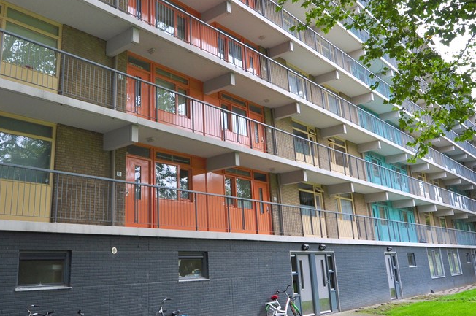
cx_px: 201
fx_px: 436
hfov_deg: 57.0
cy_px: 132
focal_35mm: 33
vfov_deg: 39.8
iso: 400
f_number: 9
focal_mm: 14
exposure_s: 1/160
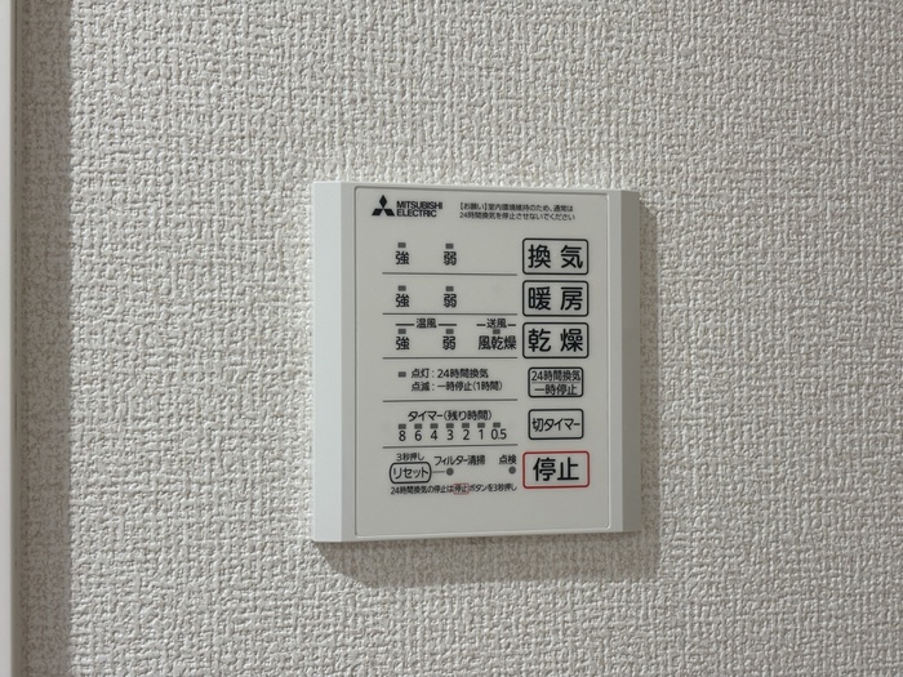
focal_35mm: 52
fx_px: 1356
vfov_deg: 28.0
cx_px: 452
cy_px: 338
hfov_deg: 36.8
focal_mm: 5.96
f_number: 1.6
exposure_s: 1/60
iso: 64
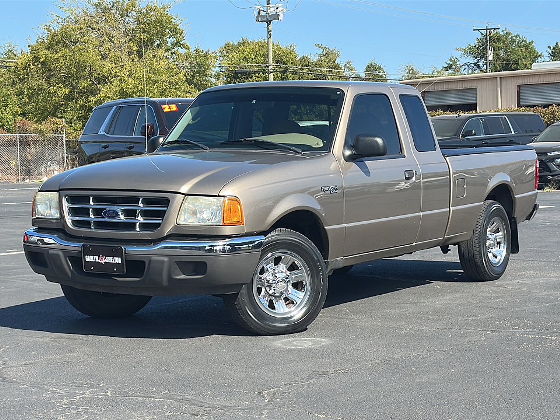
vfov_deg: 22.6
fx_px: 1052
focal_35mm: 65
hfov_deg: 29.8
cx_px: 280
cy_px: 210
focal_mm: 6.86
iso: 64
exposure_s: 1/2262
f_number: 1.78
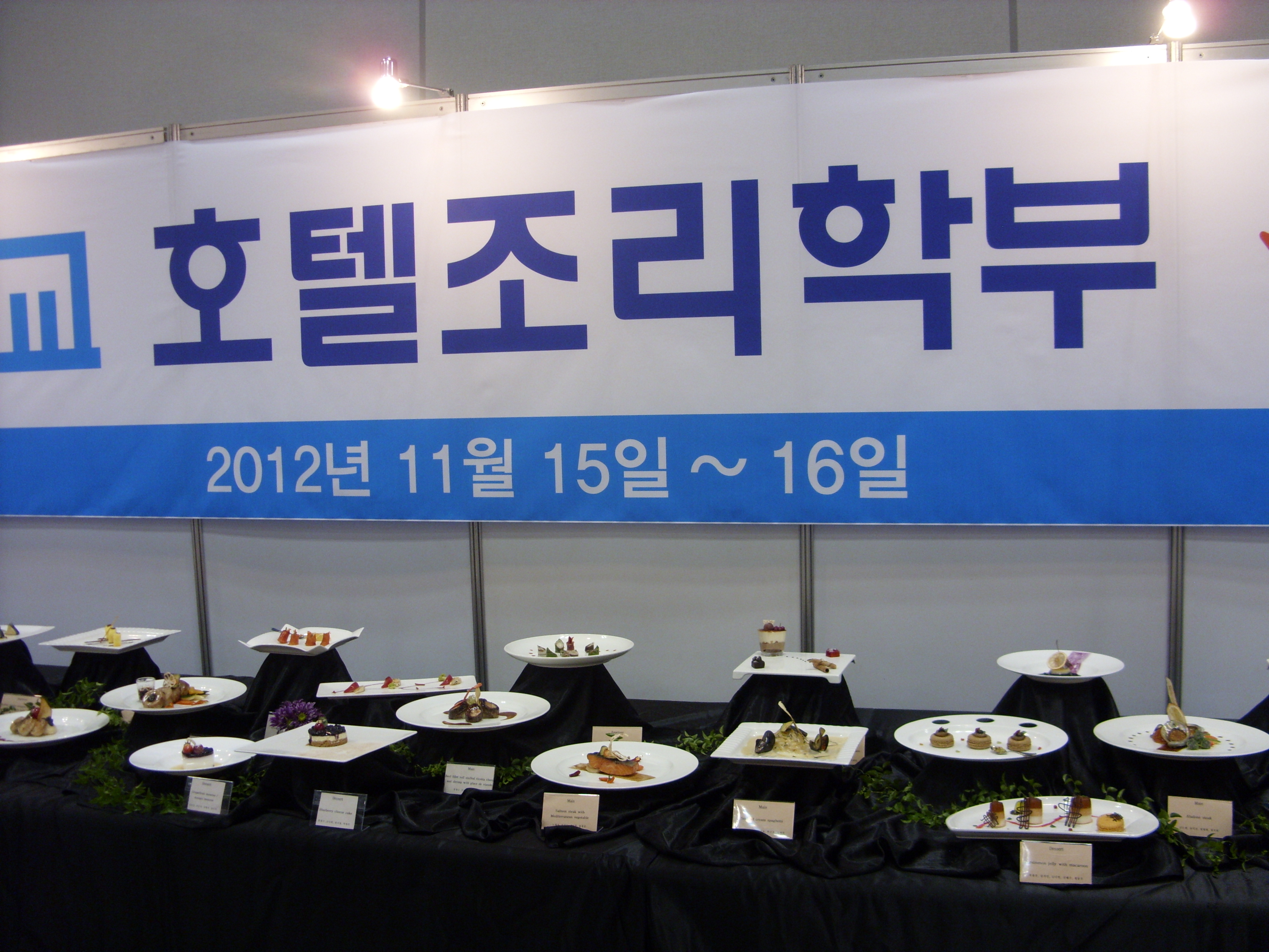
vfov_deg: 37.7
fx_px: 1393
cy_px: 476
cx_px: 634
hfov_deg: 49.0
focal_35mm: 38
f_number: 2.8
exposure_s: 1/27
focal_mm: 6.3
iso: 100
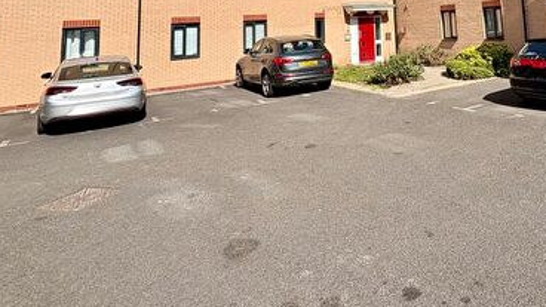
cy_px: -32
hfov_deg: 62.2
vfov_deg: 34.6
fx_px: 420
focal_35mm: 29
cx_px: 411
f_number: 2.2
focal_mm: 2.22
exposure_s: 1/2083
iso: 40
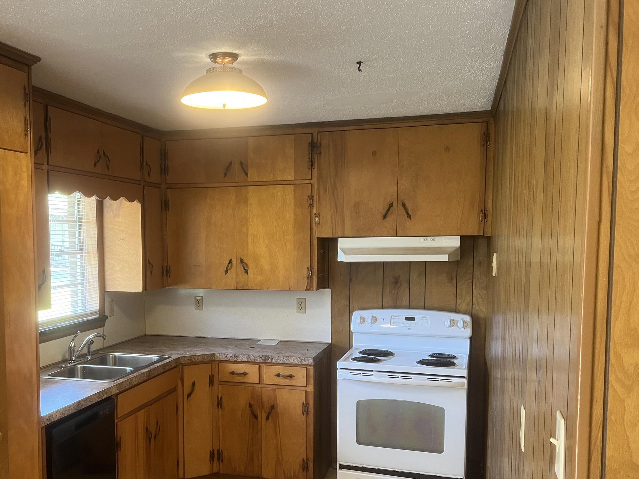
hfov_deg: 49.4
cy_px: 296
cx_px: 218
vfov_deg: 38.4
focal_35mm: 37
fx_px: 683
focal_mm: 5.7
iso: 100
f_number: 1.5
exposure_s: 1/60
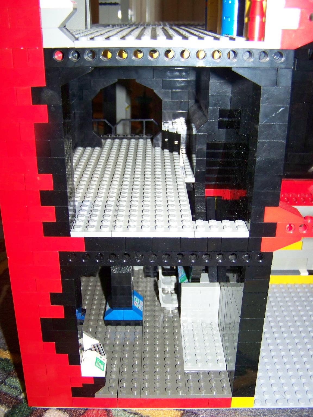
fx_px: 458
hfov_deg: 37.7
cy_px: 208
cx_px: 156
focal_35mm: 38
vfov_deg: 49.0
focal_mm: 6.3
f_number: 2.8
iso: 200
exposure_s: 1/30
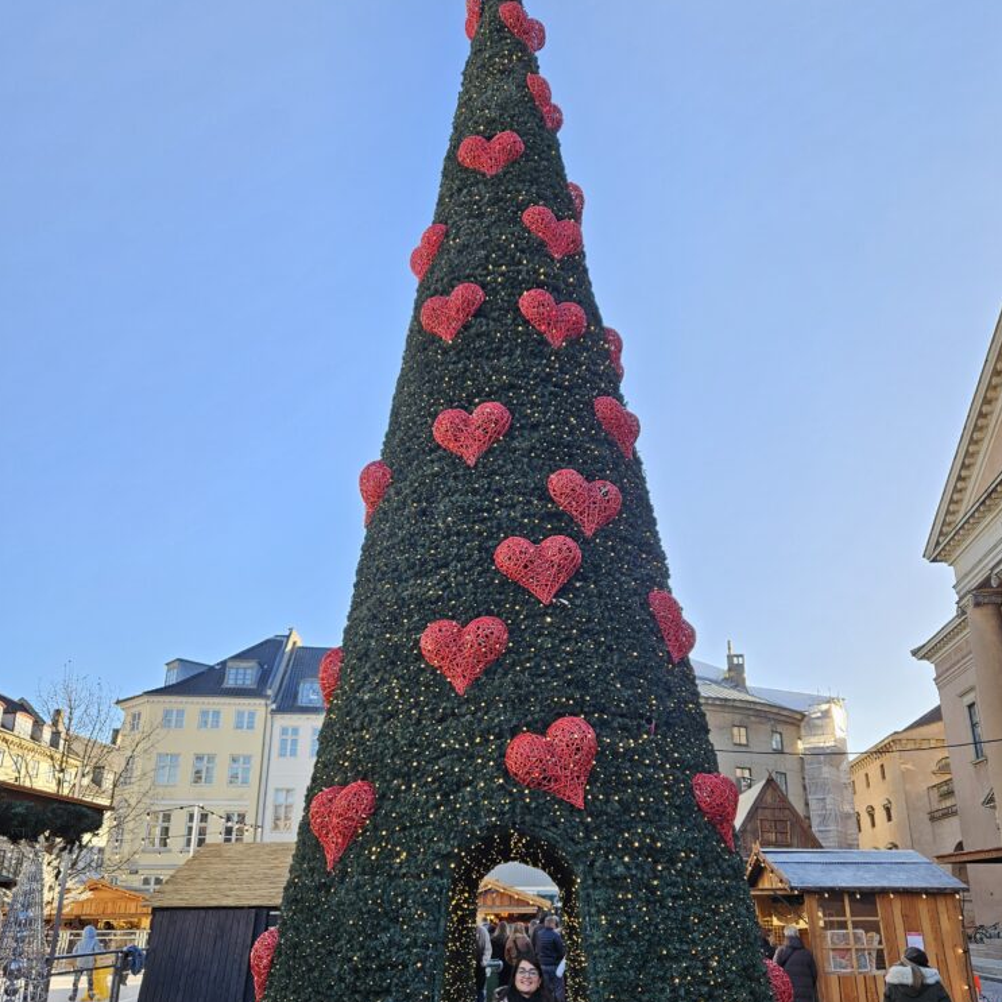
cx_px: 508
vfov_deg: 56.8
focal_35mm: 28
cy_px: 610
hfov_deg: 57.3
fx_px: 917
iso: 40
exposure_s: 1/435
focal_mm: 5.4
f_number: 1.8
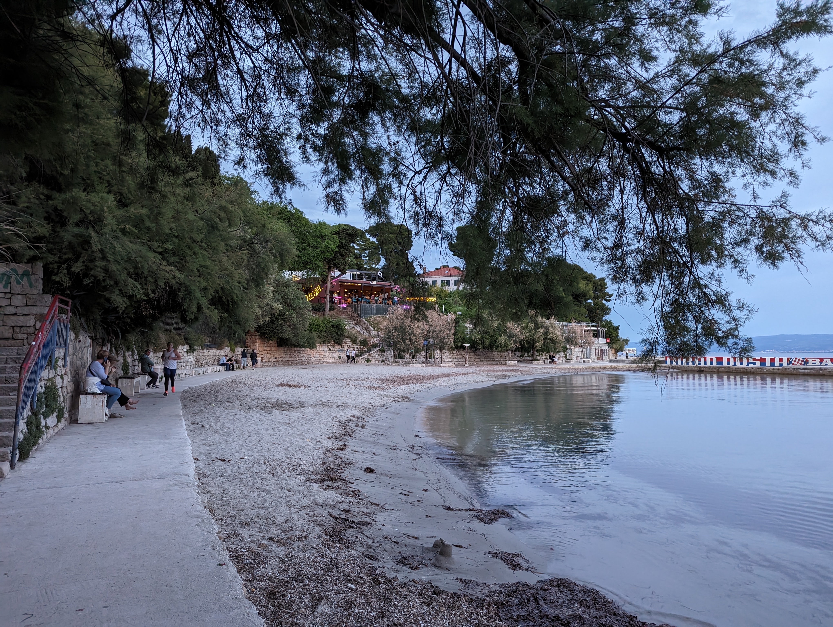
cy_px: 314
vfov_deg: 56.9
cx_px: 416
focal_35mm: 24
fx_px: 578
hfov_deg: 71.5
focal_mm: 6.81
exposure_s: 1/104
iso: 1097
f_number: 1.85
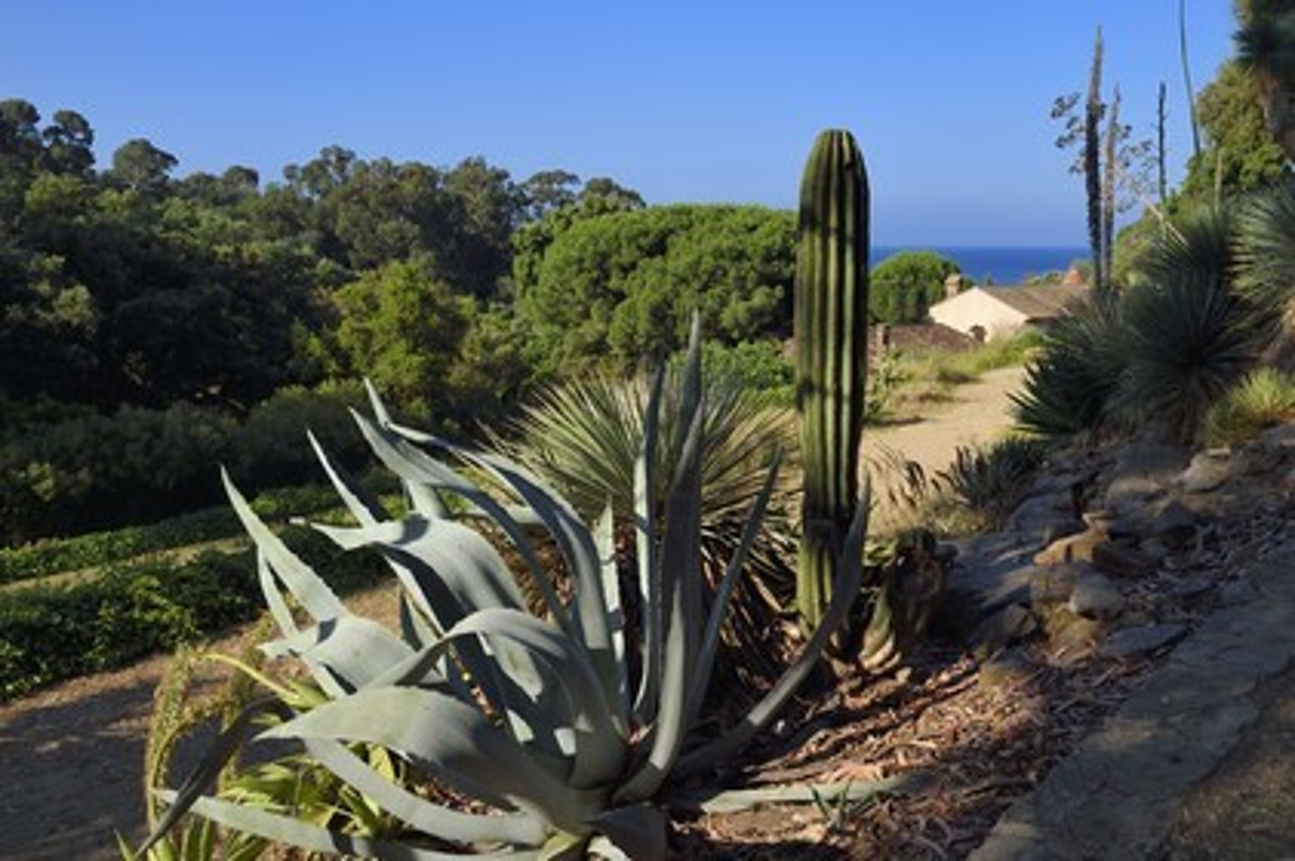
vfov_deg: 38.8
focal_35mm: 34
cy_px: 430
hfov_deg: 55.8
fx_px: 1222
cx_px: 648
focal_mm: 34
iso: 200
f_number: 14
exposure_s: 1/200
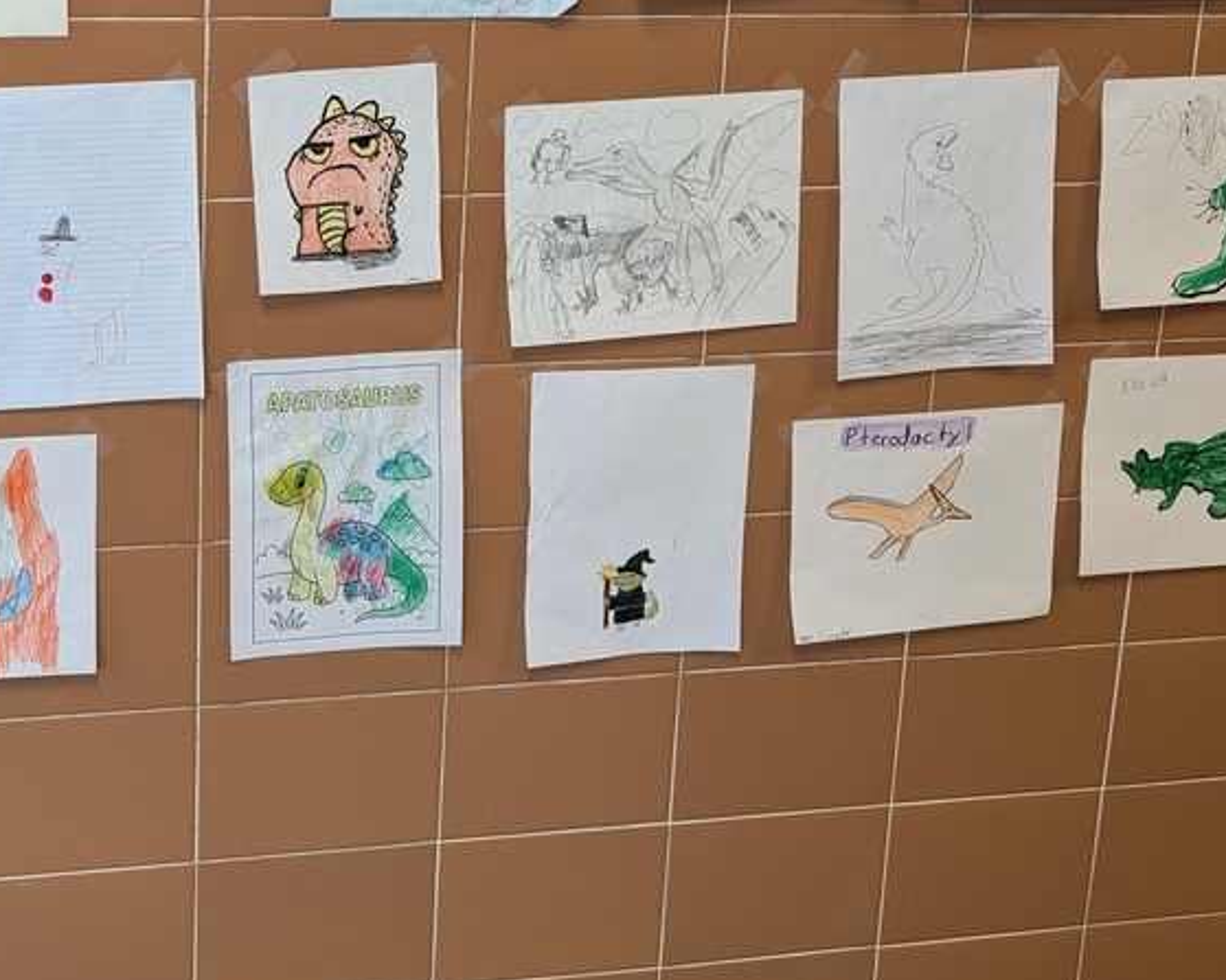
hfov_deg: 40.4
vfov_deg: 33.9
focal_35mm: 43
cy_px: 209
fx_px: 1560
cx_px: 182
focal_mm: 6.9
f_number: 1.68
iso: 159
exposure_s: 1/72.5
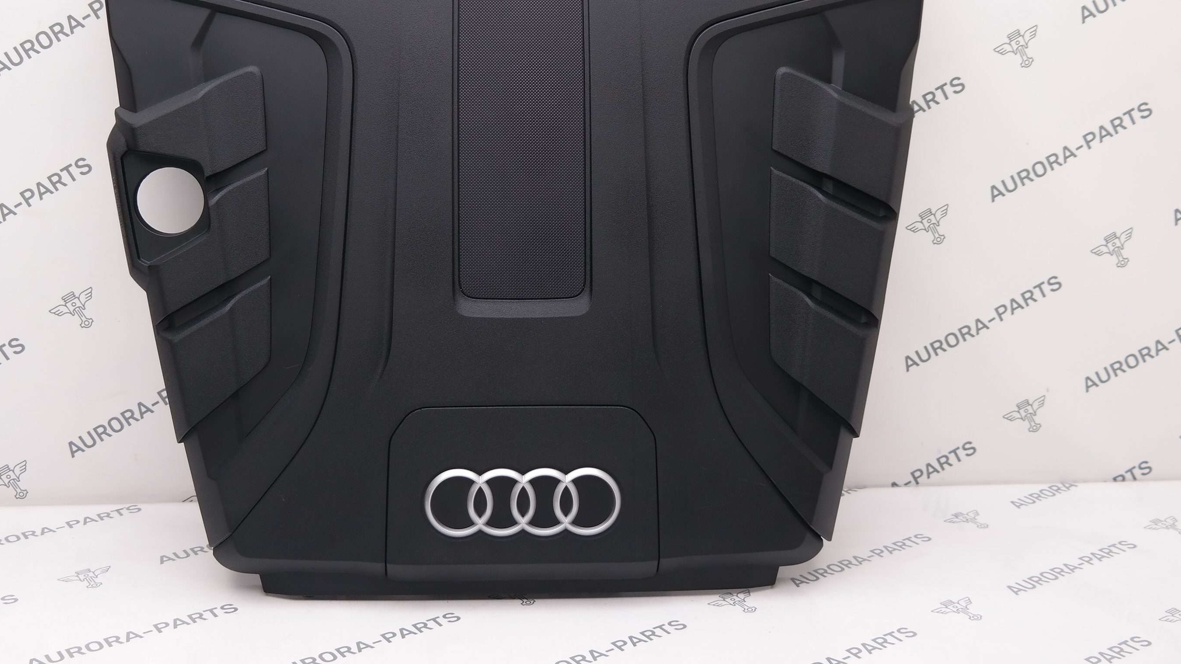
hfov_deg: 45.4
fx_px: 1409
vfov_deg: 26.3
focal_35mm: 45
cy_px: 201
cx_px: 541
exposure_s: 1/80
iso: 200
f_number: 3.5
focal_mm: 20
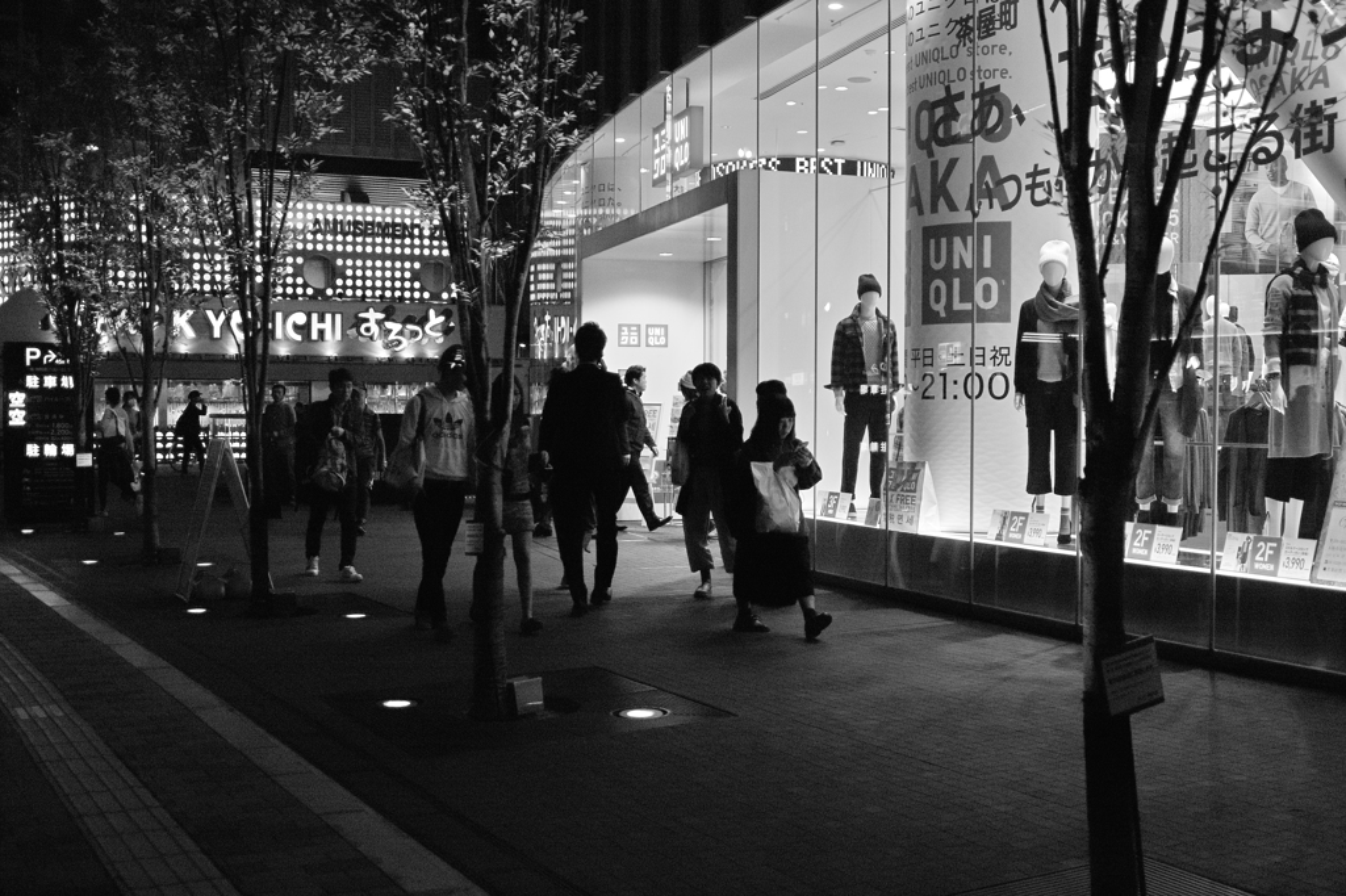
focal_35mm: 41
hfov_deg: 47.4
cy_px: 448
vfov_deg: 32.6
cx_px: 673
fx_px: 1532
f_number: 2.8
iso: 800
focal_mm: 24.2
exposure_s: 1/320
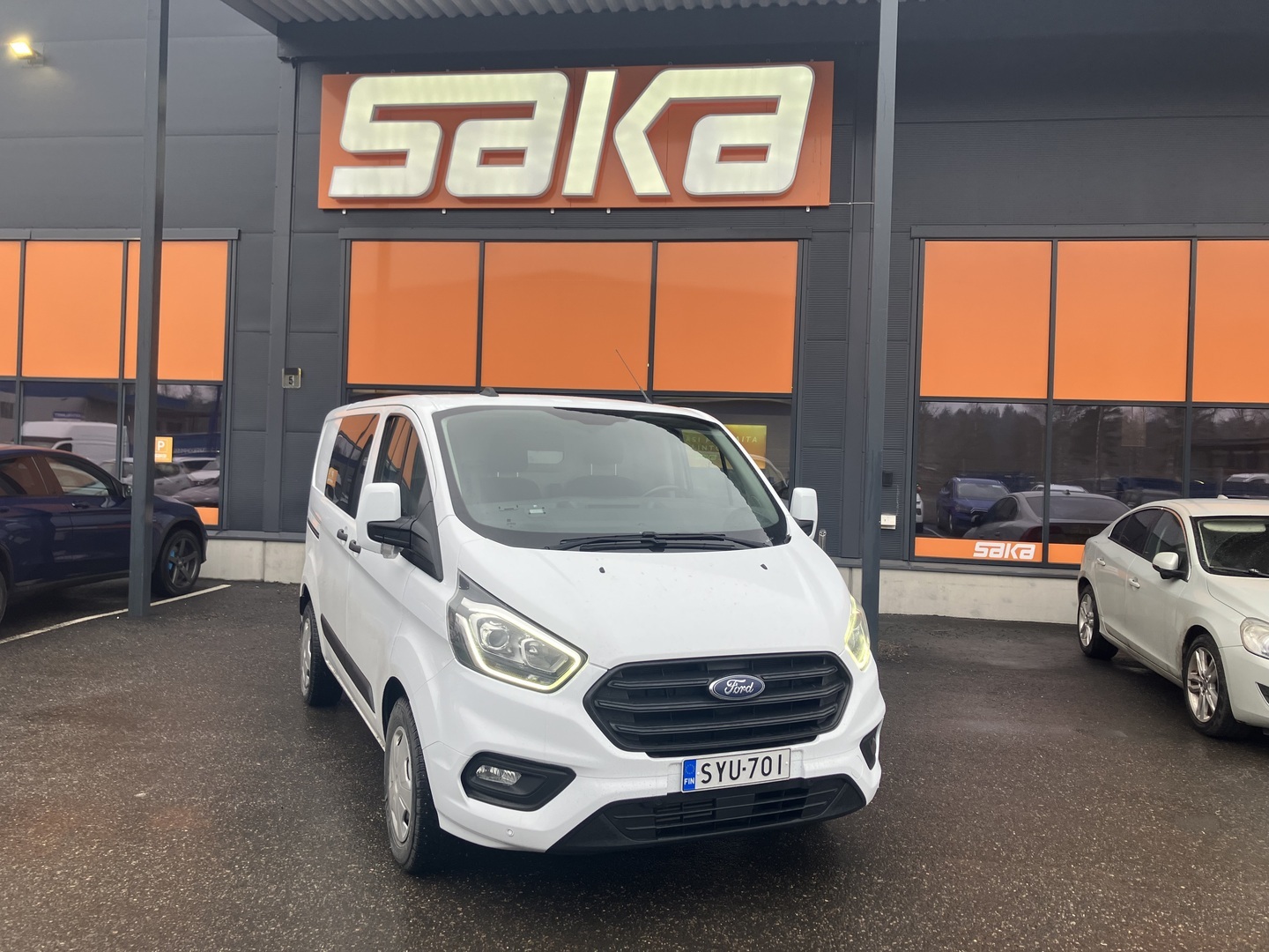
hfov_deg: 63.4
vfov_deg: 49.7
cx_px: 634
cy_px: 476
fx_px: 1026
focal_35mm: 28
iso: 20
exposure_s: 1/131
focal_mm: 3.99
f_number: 1.8
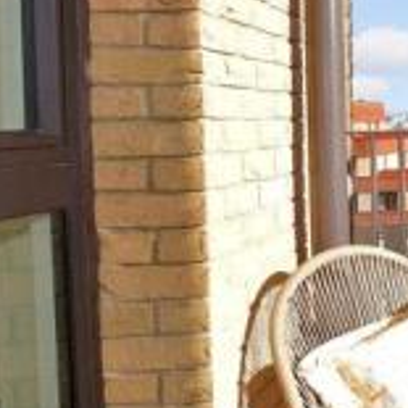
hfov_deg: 21.9
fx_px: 720
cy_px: 136
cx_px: 707
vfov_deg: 31.4
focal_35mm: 54
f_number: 8
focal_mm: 10
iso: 125
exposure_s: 1/160
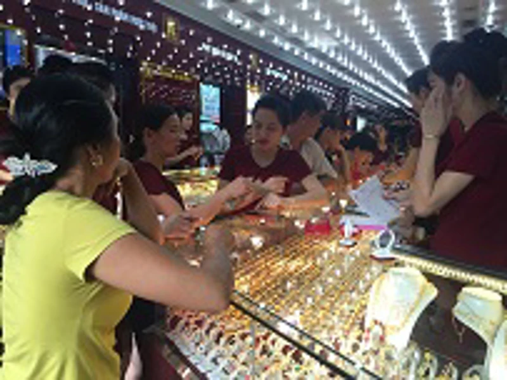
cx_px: 254
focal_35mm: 29
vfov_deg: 48.2
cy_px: 190
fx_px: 424
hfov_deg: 61.7
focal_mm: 4.15
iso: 50
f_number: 2.2
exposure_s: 1/120
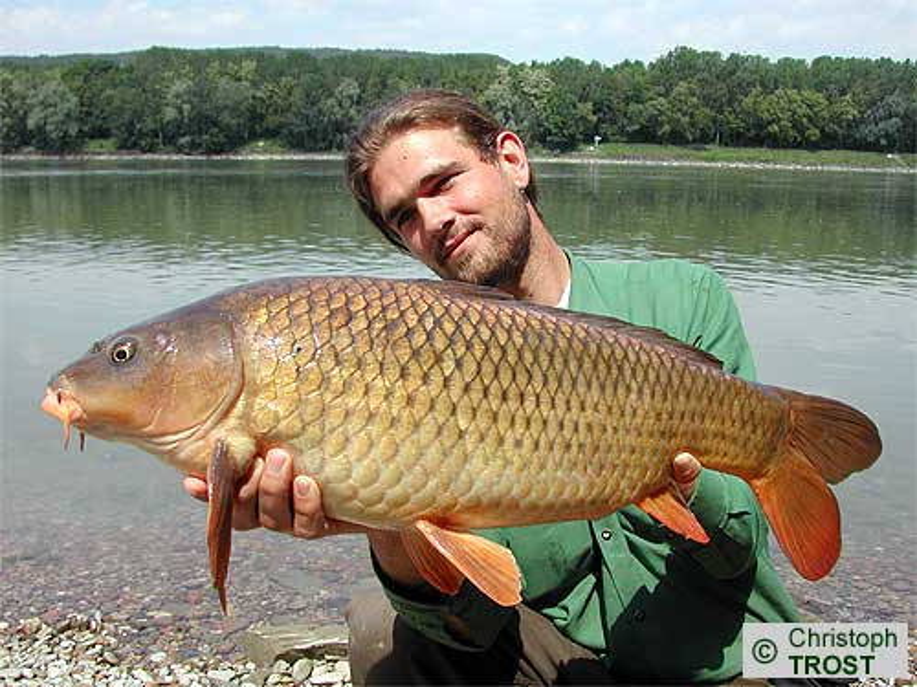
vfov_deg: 37.7
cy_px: 344
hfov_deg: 49.0
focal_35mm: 38
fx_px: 1007
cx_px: 458
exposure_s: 1/195
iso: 100
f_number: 7.6
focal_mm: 8
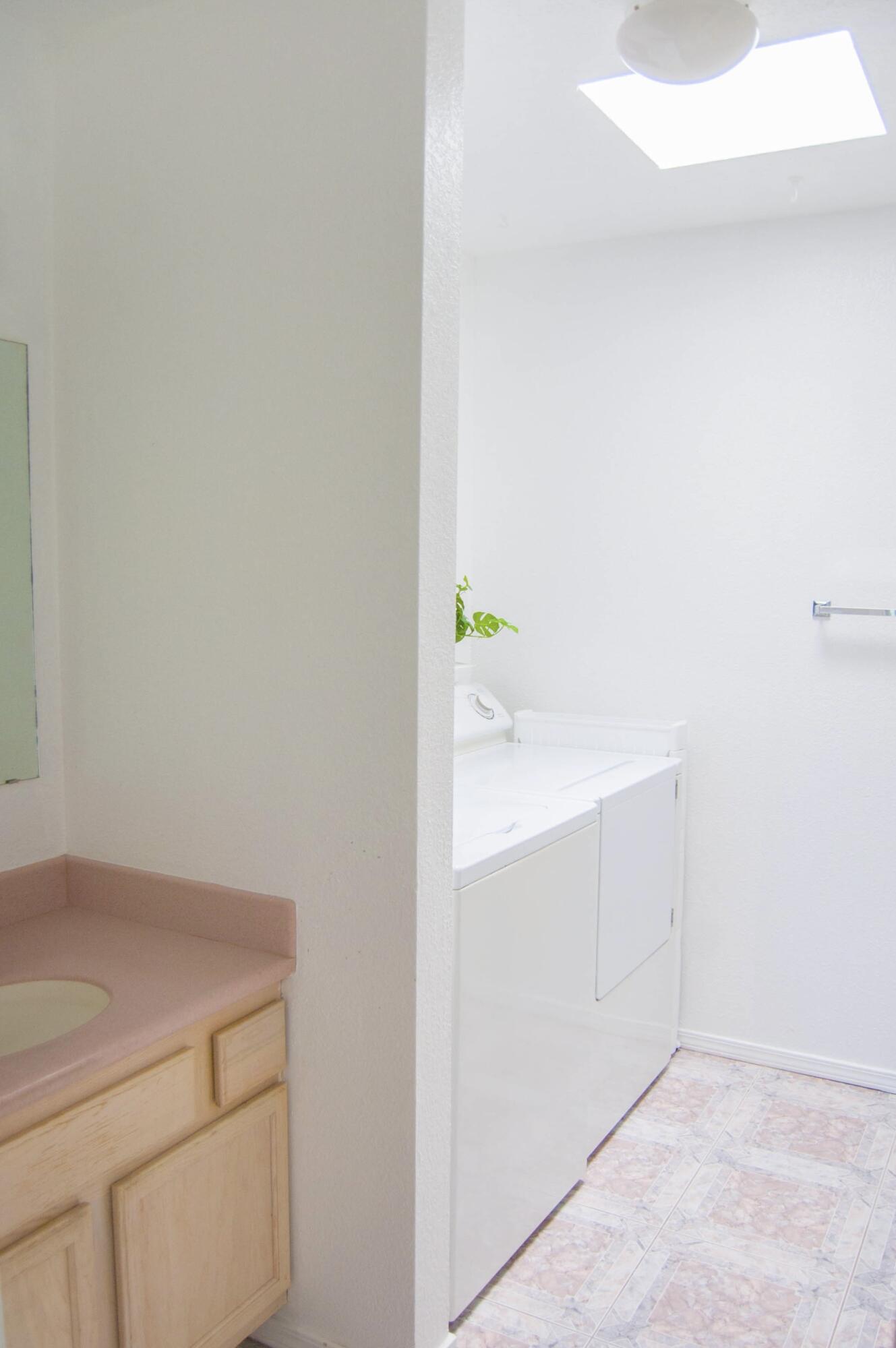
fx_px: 1010
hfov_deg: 47.8
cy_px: 674
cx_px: 448
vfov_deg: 67.4
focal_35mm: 27
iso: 400
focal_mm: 18
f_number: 4
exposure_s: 1/60
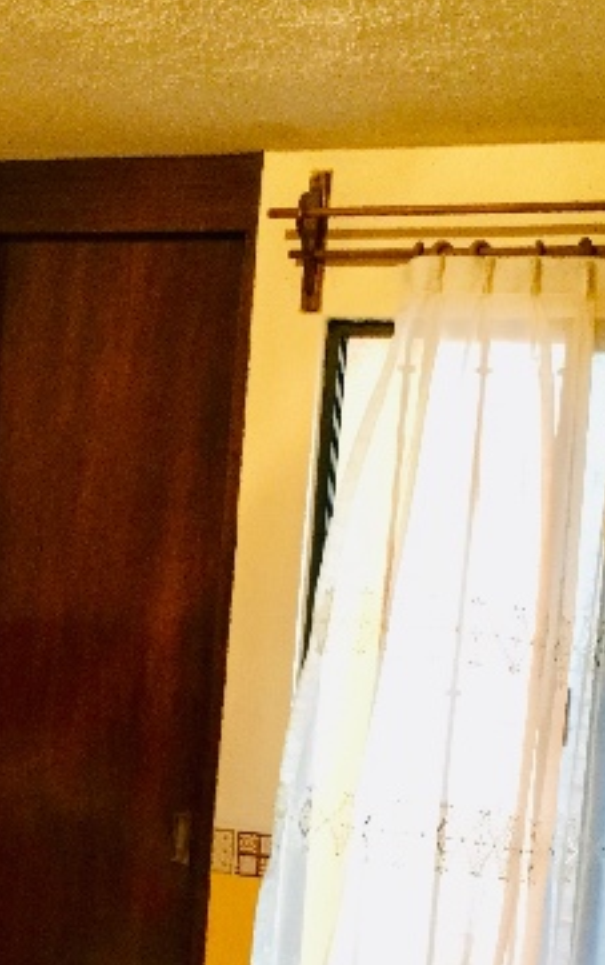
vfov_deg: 27.9
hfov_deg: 17.6
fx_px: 1921
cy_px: 684
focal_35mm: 73
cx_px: 61
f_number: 2.4
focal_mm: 3.3
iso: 160
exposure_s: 1/30
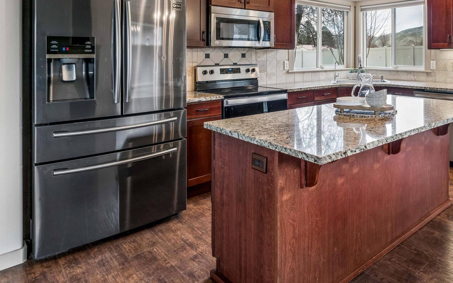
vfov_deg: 42.9
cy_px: 50
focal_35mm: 28
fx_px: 340
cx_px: 348
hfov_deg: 62.9
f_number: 13
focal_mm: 16.3
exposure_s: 1/8
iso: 400
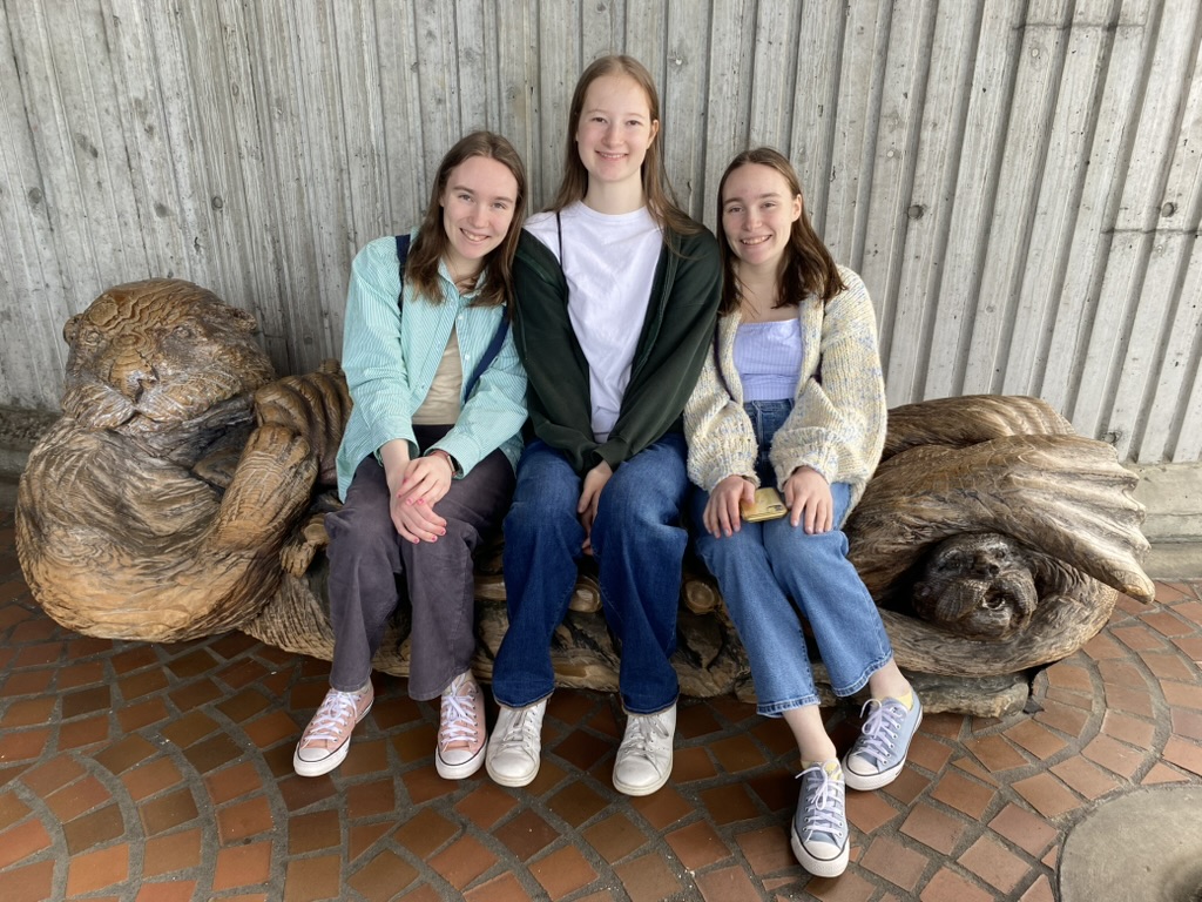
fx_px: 903
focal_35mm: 26
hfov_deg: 67.3
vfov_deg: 53.1
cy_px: 451
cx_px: 601
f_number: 1.8
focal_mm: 4.25
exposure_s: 1/216
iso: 32
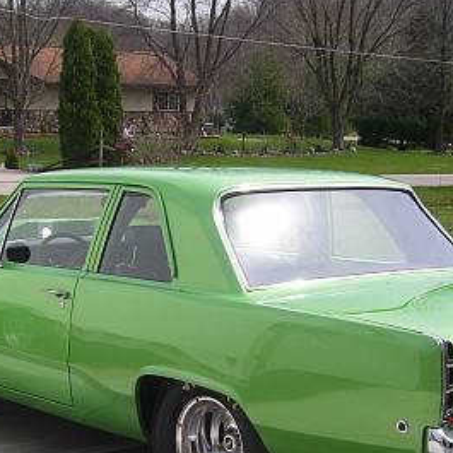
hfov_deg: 21.8
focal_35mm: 79
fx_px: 1170
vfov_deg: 21.7
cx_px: 140
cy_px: 335
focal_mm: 6
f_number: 4.8
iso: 80
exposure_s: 1/500
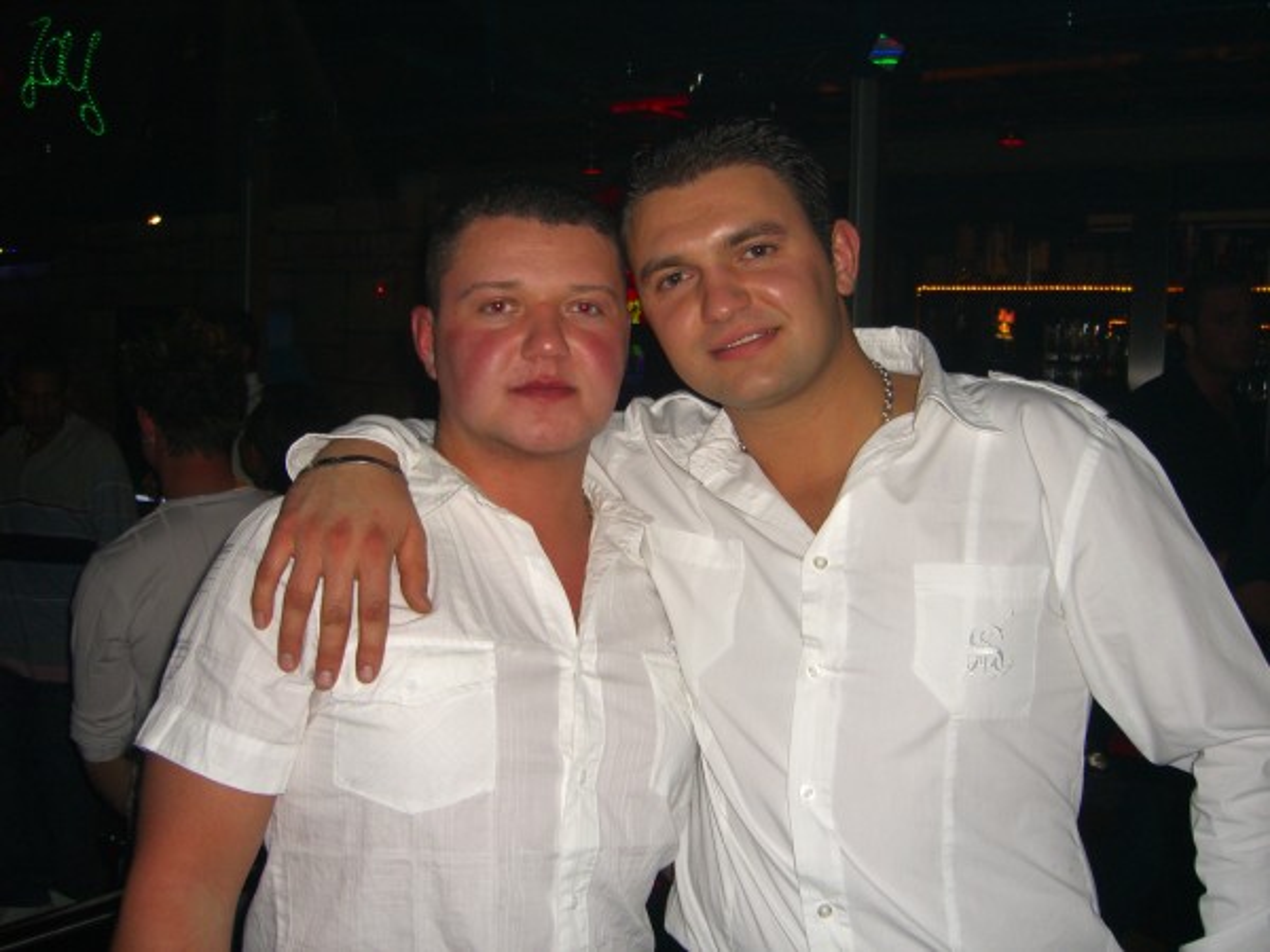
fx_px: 1394
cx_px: 635
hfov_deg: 49.0
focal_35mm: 38
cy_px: 476
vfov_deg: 37.7
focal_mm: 7.9
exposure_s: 1/60
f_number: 2.8
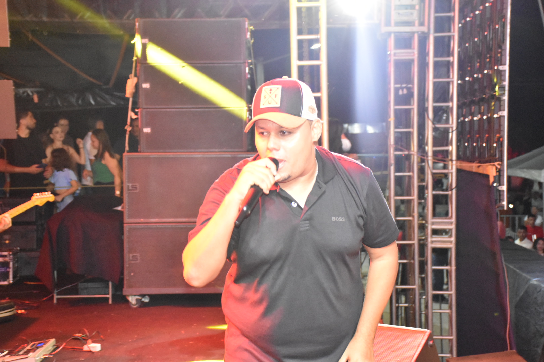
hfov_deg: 31.9
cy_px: 181
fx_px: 952
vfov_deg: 21.6
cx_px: 272
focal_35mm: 63
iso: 5000
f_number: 5
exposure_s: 1/100
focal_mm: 42
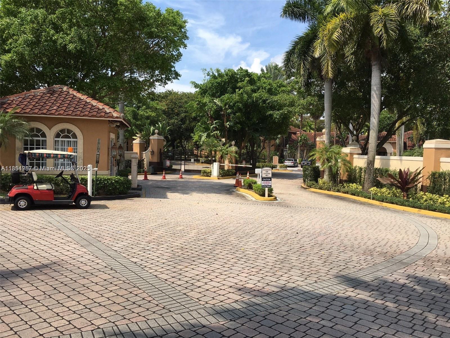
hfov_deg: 61.7
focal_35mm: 29
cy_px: 169
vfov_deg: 48.2
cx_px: 225
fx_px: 377
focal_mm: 4.15
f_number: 2.2
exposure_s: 1/1241
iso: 25
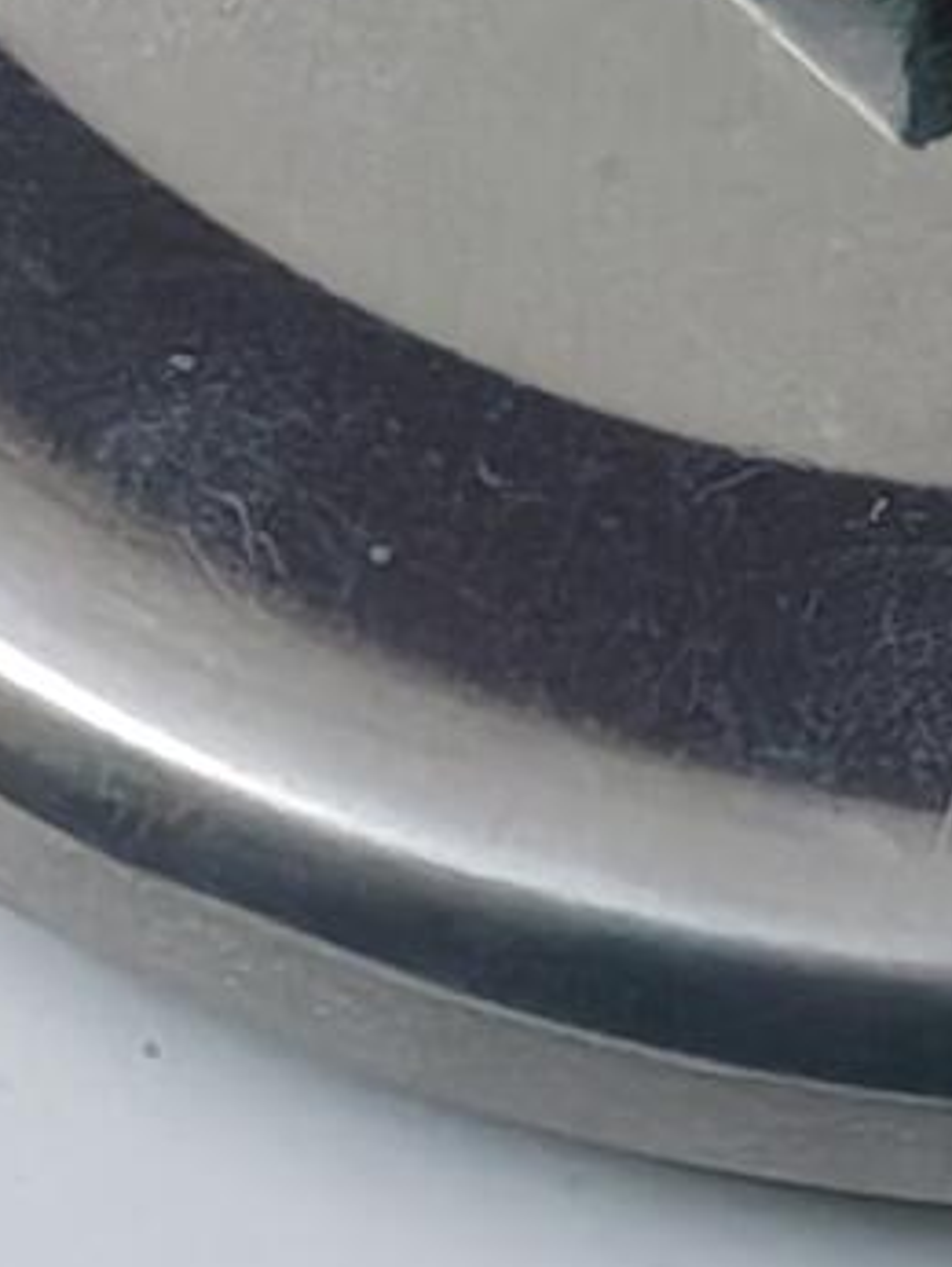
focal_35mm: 265
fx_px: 9705
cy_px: 1249
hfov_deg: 5.5
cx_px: 1607
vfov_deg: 7.4
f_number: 1.88
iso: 1153
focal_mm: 4.84
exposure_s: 1/100
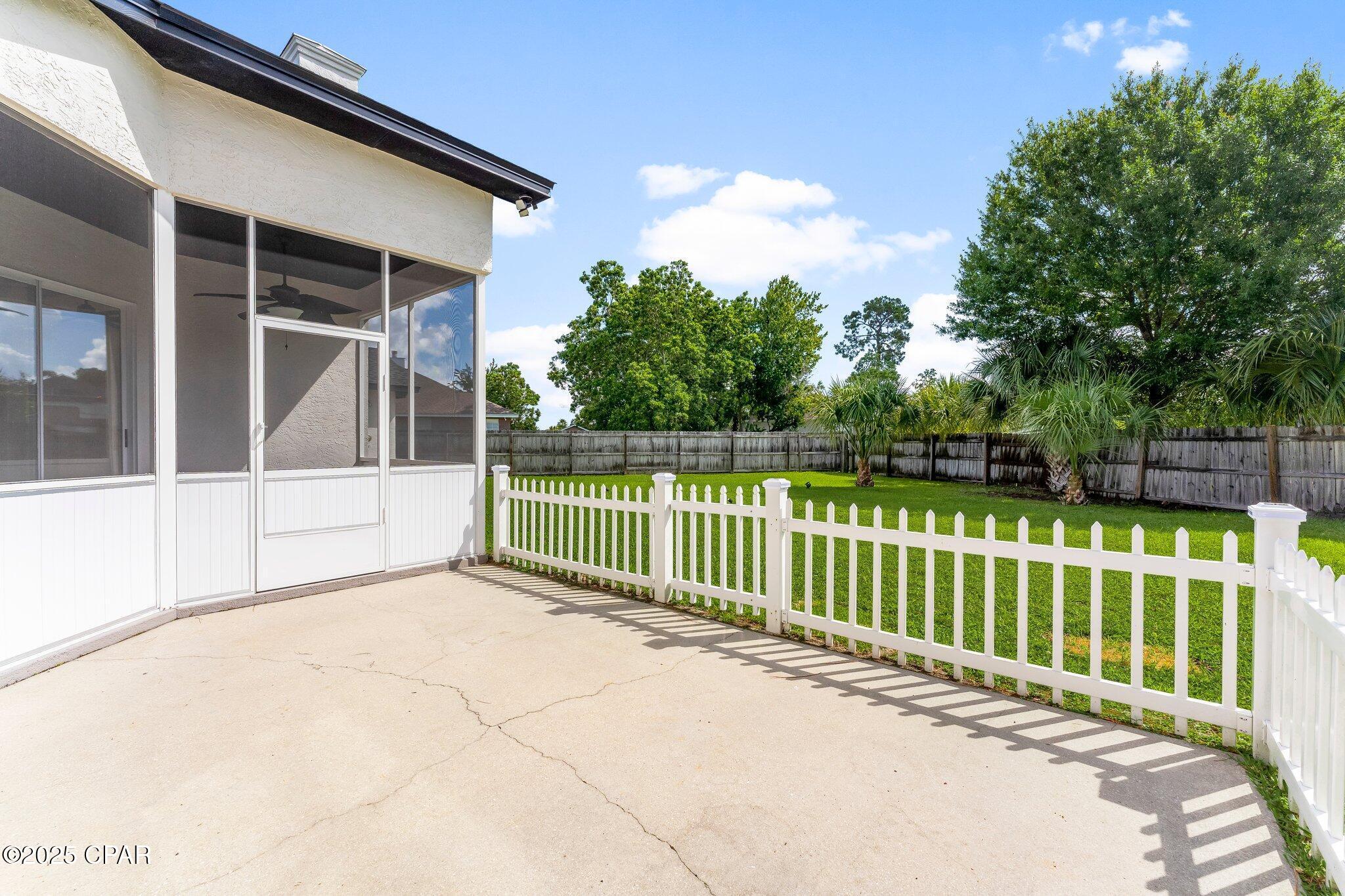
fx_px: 523
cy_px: 448
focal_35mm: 14
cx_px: 672
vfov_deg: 81.2
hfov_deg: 104.3
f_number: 8
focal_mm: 14
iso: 400
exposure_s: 1/500
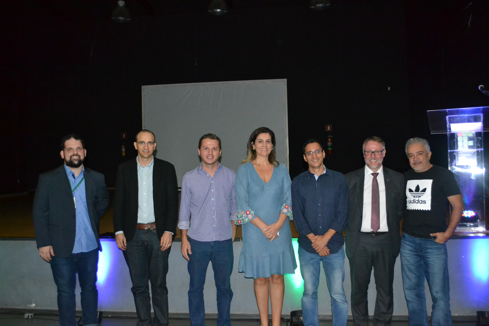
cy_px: 163
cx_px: 244
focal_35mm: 33
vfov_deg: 40.0
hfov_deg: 57.2
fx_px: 448
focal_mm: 22
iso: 3200
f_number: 3.8
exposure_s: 1/60
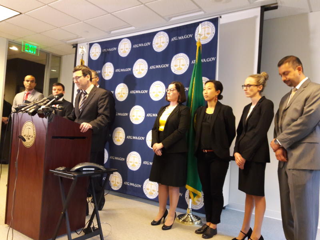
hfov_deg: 63.4
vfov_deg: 49.7
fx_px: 259
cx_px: 160
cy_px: 120
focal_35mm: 28
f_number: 1.9
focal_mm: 3.7
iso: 160
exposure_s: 1/20
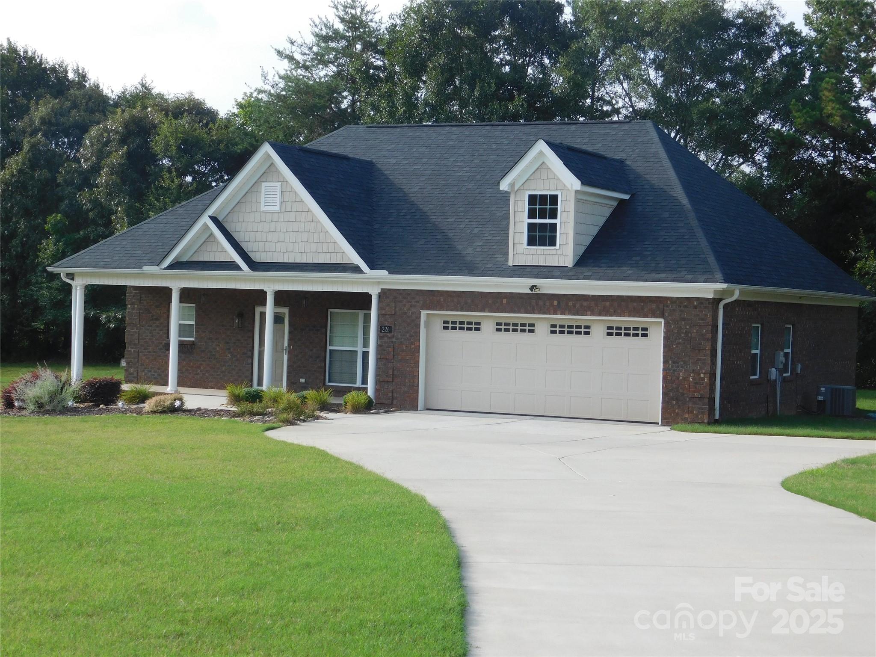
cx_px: 438
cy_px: 328
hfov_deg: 29.4
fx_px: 1670
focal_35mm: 66
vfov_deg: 22.3
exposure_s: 1/500
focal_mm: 11.7
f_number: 4.2
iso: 125
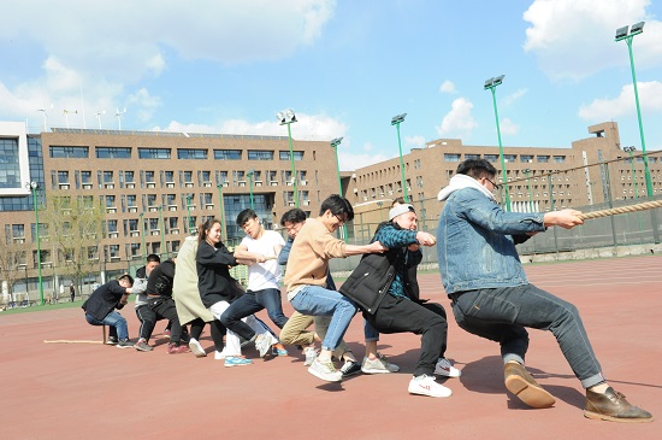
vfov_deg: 37.7
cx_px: 331
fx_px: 643
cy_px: 220
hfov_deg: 54.5
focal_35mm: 35
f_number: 22
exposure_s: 1/500
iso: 2500
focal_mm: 35
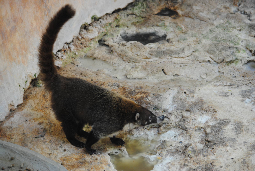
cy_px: 86
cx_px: 128
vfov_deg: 10.7
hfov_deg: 15.9
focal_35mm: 129
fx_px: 915
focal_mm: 86
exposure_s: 1/40
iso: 400
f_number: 4.5
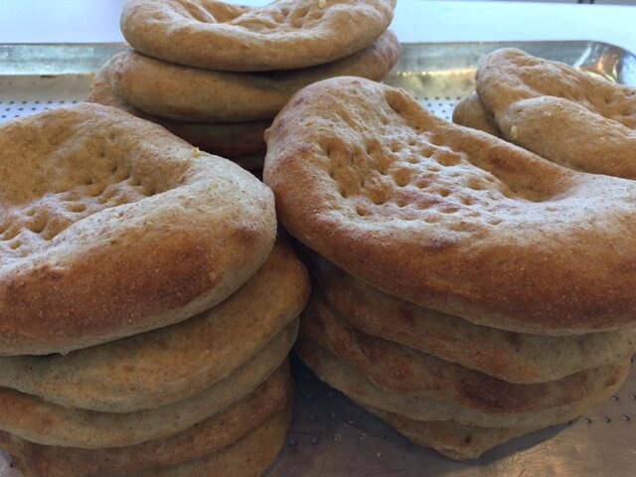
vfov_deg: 48.2
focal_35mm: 29
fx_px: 533
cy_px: 238
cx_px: 318
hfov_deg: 61.7
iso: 25
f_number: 2.2
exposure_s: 1/40
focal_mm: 4.15
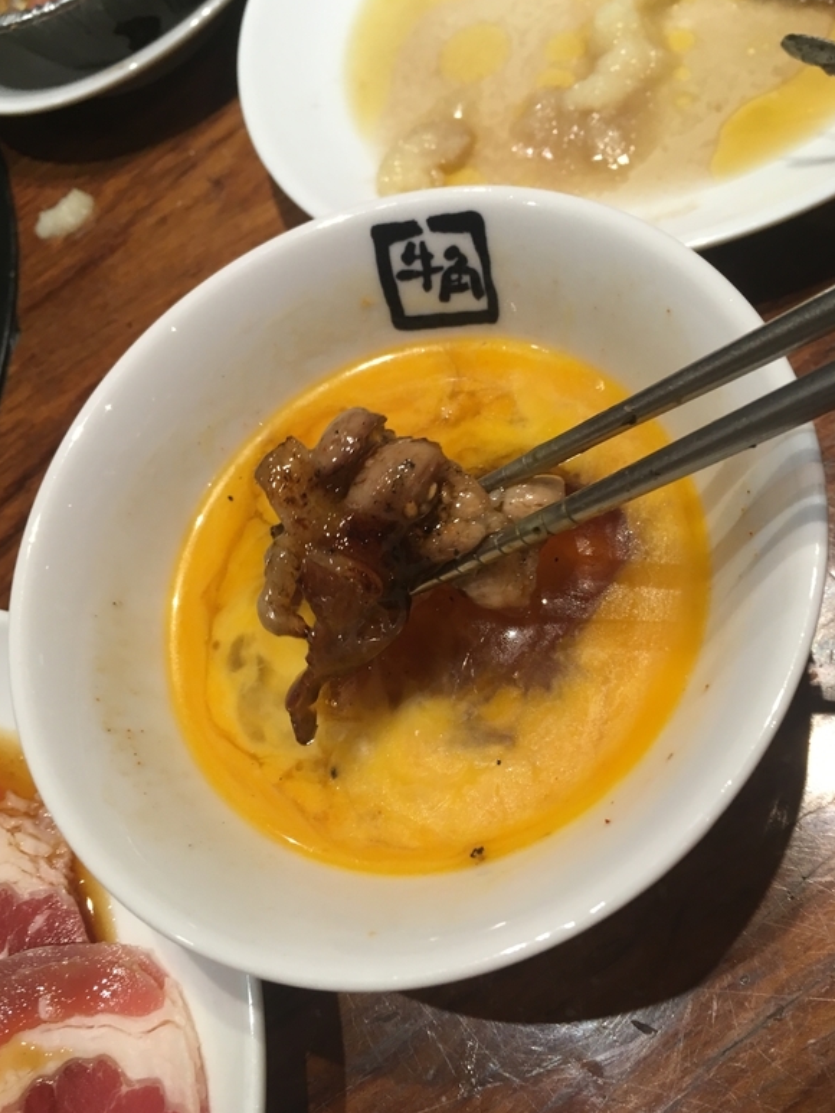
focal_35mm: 30
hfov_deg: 46.8
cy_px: 549
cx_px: 413
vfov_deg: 60.0
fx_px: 965
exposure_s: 1/30
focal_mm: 4.15
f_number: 2.2
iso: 80
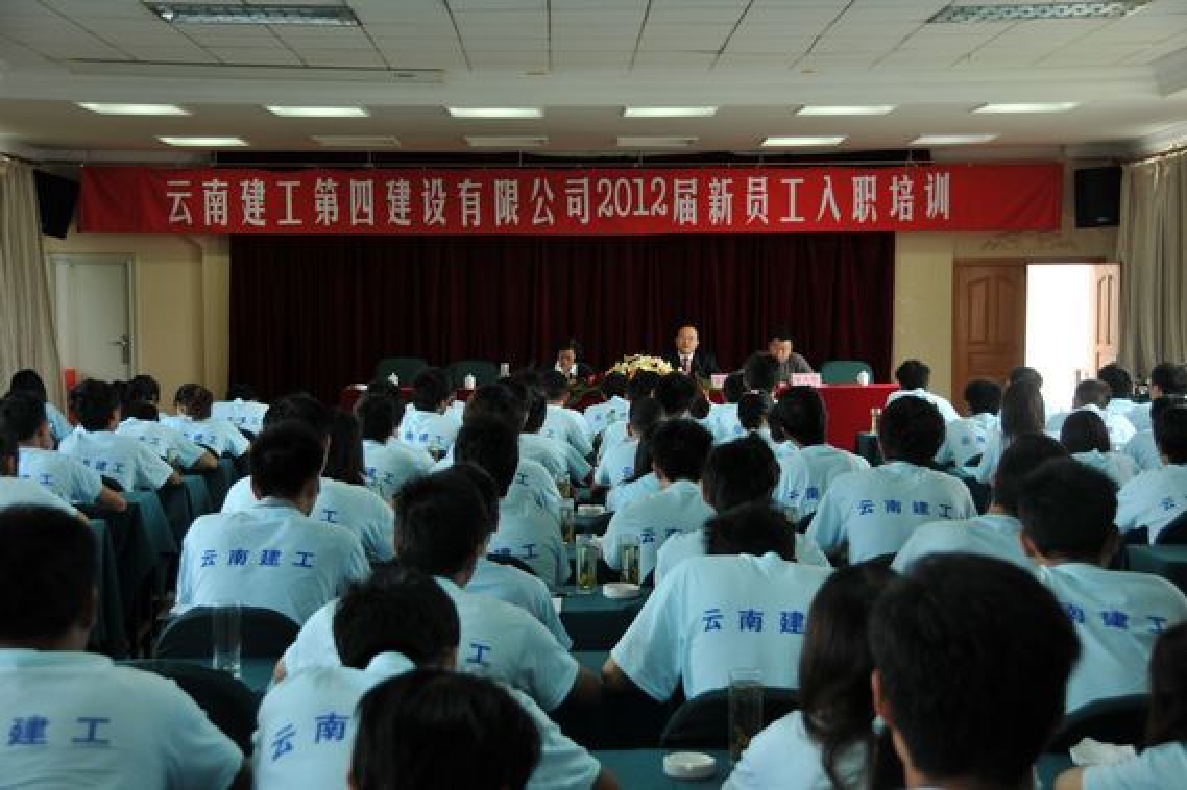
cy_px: 395
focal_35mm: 54
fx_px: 1780
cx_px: 594
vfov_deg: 25.0
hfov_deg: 36.9
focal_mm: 36
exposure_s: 1/60
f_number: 4.2
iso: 500
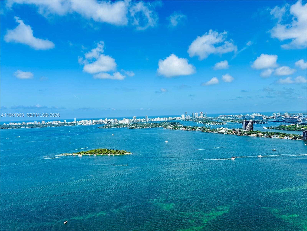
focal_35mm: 26
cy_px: 116
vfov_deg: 53.1
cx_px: 154
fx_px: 231
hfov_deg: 67.3
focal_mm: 5.96
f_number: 1.6
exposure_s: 1/4425
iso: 50
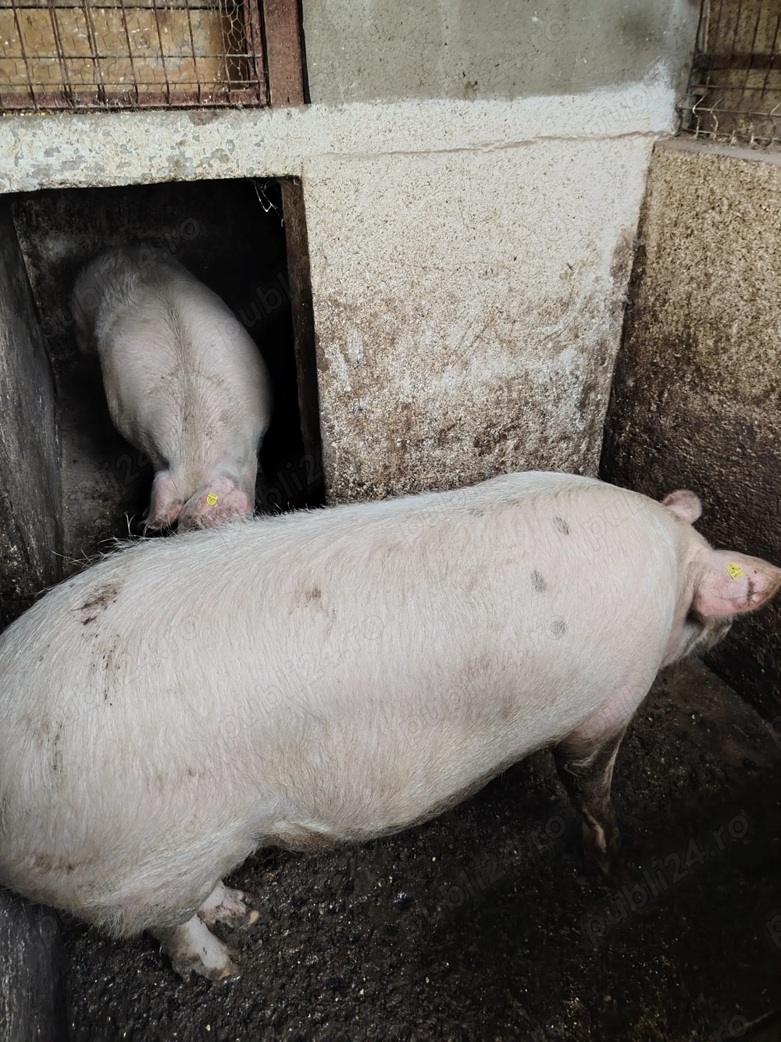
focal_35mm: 24
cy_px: 521
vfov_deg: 71.6
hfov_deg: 56.8
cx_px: 390
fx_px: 722
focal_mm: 5.25
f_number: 1.75
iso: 647
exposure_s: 1/25
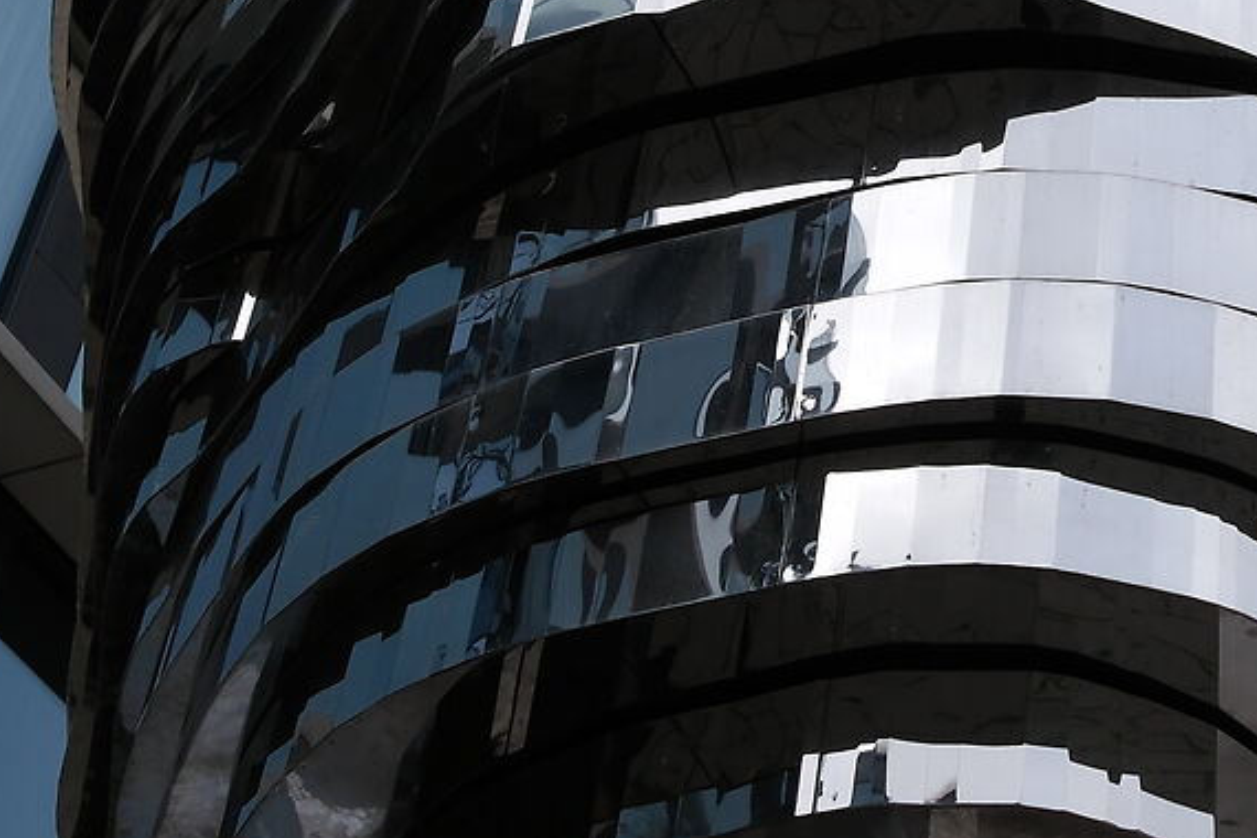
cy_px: -152
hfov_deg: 19.5
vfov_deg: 13.2
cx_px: 1343
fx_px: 3526
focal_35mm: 101
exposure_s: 1/500
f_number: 6.4
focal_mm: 16
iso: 200
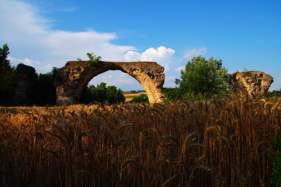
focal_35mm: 25
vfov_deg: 51.3
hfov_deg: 71.5
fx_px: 195
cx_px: 140
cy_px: 94
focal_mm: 17
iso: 125
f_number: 16
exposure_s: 1/50
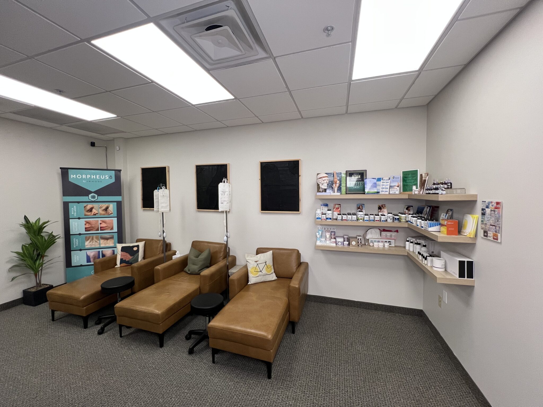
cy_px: 204
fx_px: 204
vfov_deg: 89.9
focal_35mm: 13
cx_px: 272
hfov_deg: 106.2
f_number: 1.8
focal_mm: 1.57
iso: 160
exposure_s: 1/120
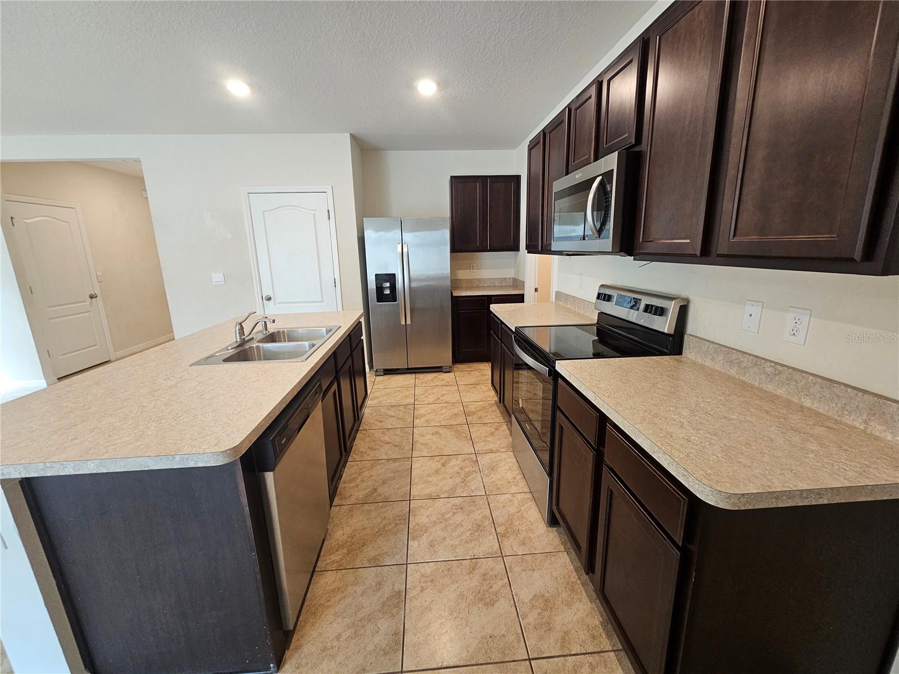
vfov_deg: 89.9
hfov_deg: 106.2
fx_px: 338
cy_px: 337
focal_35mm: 13
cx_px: 450
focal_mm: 2.2
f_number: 2.2
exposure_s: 1/60
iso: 200
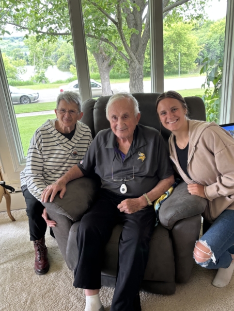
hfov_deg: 45.4
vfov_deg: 58.3
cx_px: 131
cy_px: 169
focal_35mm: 31
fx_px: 279
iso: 125
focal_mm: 5.96
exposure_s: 1/60
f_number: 1.6
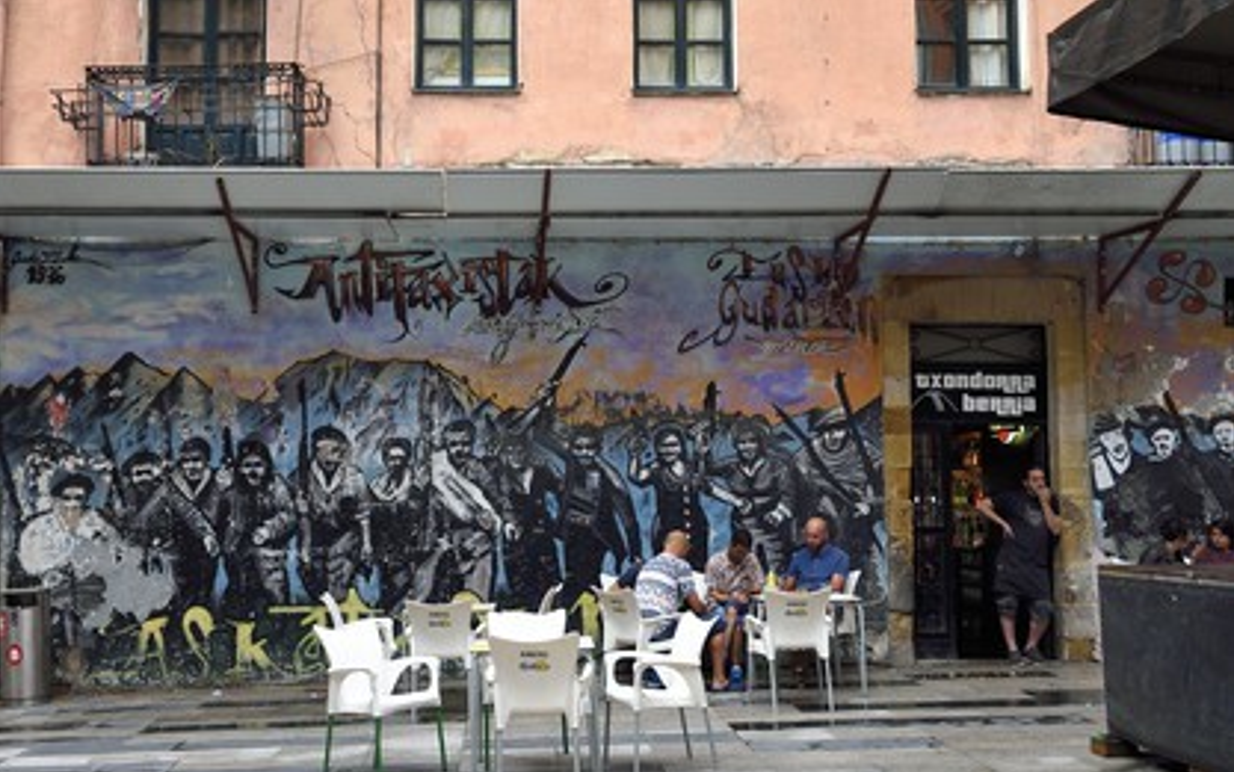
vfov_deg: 32.8
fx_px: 1312
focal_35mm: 39
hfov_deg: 50.4
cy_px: 411
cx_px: 618
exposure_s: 1/60
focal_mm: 38
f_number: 5.6
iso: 800
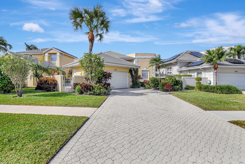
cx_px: 122
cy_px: 82
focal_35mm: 15
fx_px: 102
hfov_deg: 100.4
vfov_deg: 77.4
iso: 1250
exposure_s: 1/1250
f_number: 8
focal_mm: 10
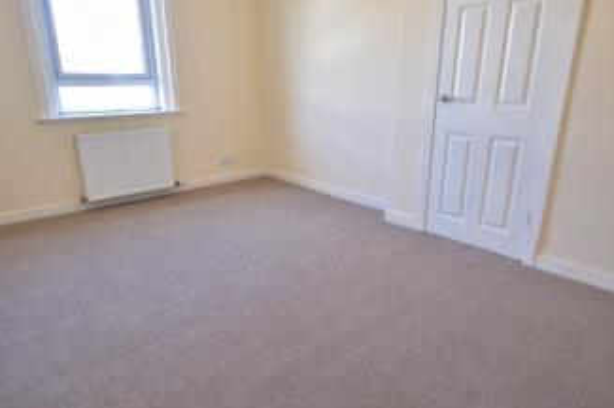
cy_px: 207
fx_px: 375
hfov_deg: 78.6
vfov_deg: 57.1
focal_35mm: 22
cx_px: 297
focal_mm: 10
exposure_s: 1/80
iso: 400
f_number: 4.5
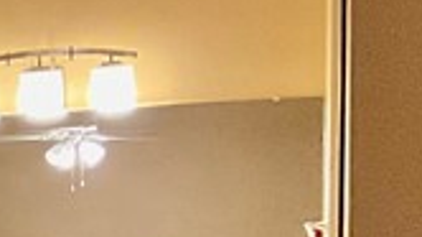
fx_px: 2180
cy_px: 556
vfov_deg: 6.0
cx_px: -351
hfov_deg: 10.4
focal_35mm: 195
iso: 160
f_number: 1.8
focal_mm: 3
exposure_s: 1/60
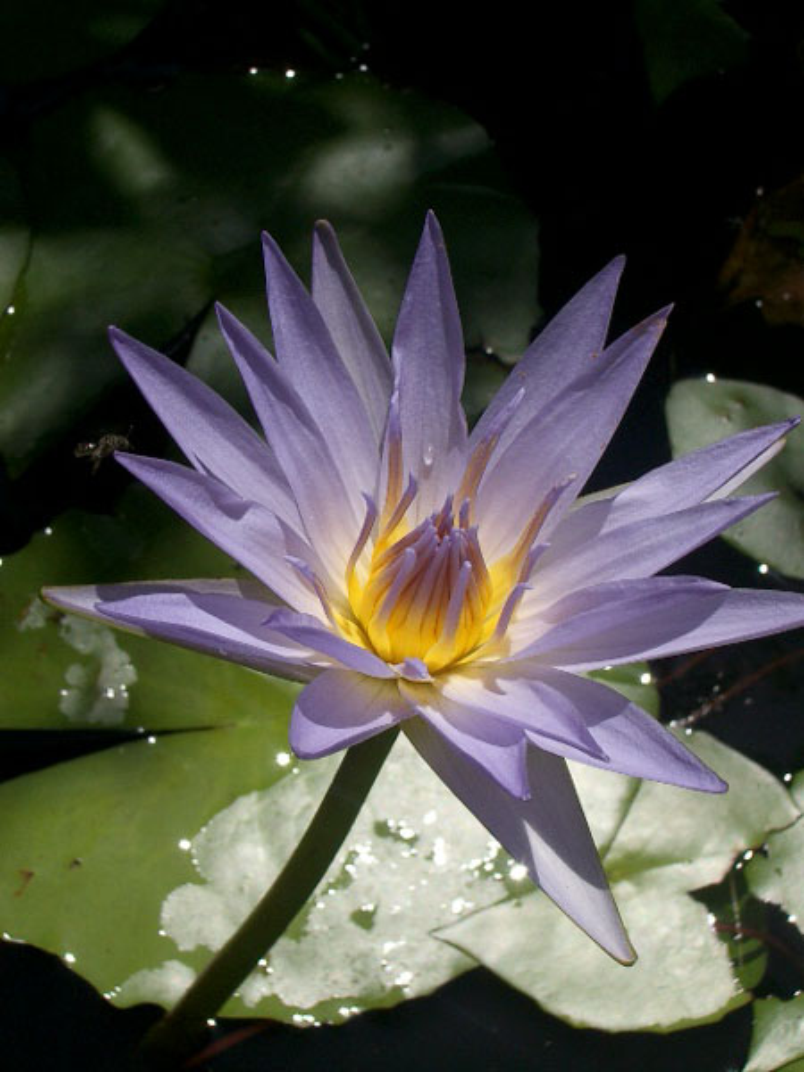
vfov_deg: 31.2
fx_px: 1920
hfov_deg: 23.7
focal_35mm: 62
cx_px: 402
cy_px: 536
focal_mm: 10.2
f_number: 5.6
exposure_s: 1/800
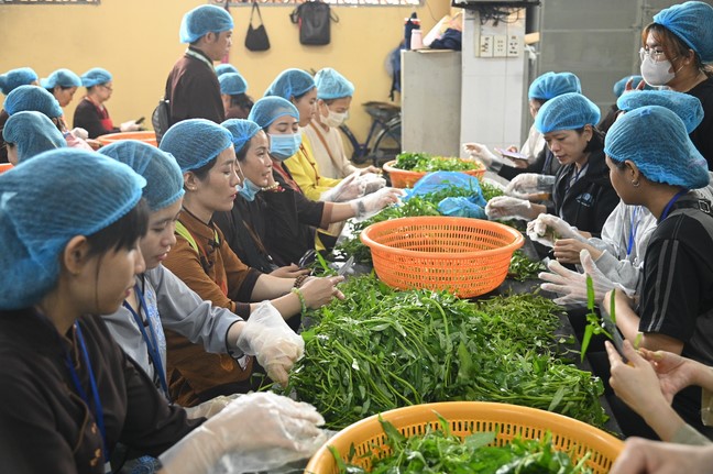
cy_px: 237
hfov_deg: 50.7
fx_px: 752
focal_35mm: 38
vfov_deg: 35.0
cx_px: 356
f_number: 4
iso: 5000
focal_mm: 38
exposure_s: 1/160
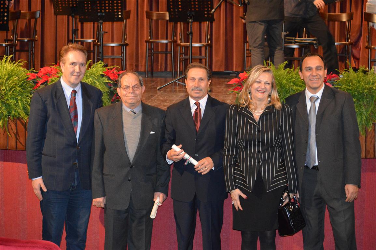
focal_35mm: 82
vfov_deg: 16.5
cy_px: 125
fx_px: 861
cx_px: 188
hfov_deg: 24.6
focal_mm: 55
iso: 3200
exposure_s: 1/60
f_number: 4.5
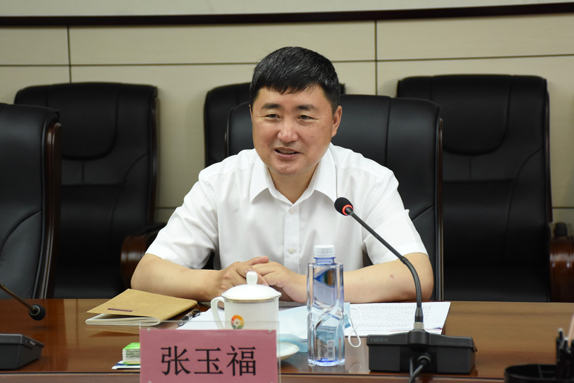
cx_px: 287
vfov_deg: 17.5
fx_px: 1244
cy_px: 192
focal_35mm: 78
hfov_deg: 26.0
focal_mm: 52
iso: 1250
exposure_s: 1/80
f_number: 4.8
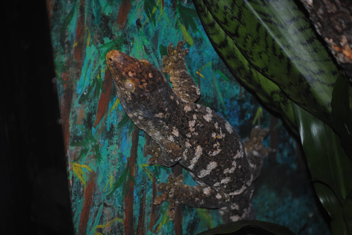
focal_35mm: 128
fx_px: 1248
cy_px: 118
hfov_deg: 16.1
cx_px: 176
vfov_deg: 10.8
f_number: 4.2
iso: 200
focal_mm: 85
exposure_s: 1/60
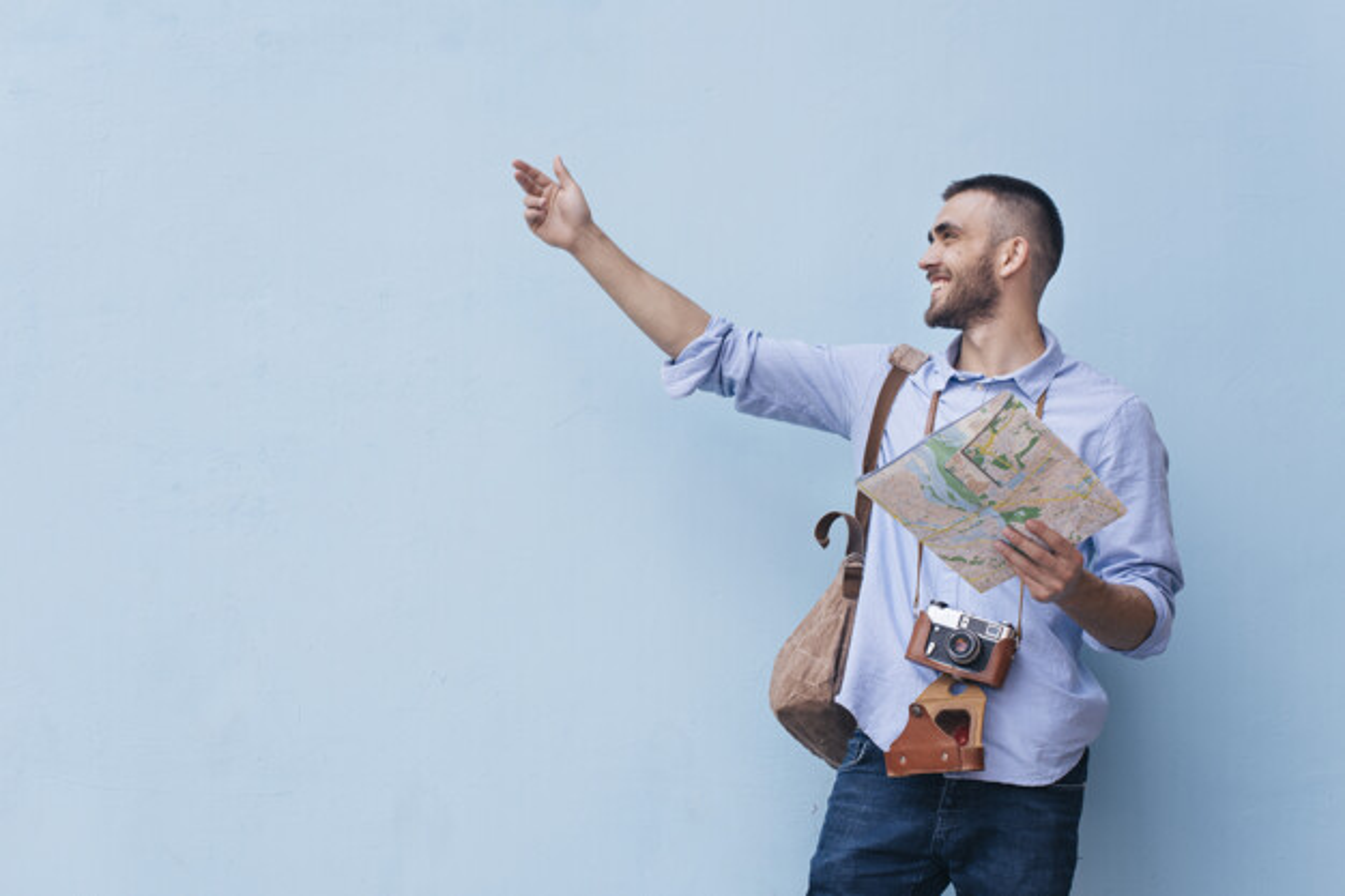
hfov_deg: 39.6
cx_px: 672
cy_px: 448
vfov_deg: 27.0
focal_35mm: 50
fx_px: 1867
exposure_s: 1/160
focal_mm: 50
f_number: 4
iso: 160
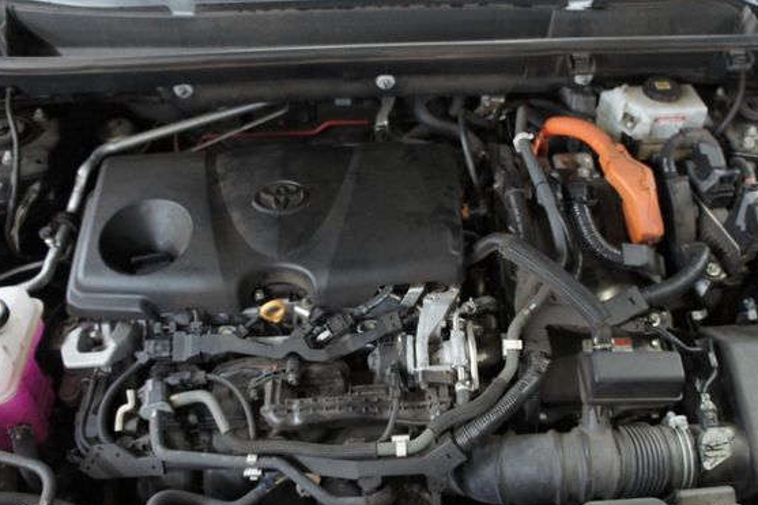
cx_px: 430
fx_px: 652
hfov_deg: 60.1
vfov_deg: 42.2
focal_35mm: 31
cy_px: 279
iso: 1600
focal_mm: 18
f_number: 3.5
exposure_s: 1/25
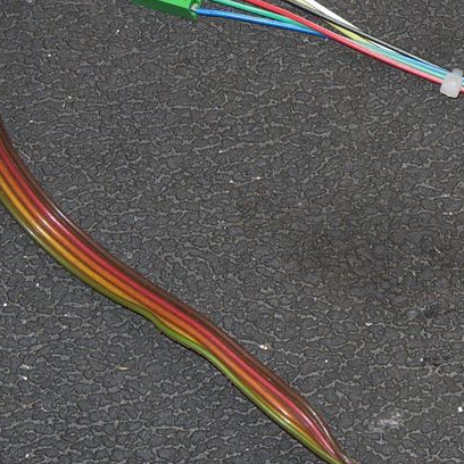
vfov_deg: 15.7
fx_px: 1683
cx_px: 480
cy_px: 159
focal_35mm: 111
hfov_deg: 15.4
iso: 200
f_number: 4
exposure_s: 1/60
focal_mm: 8.9
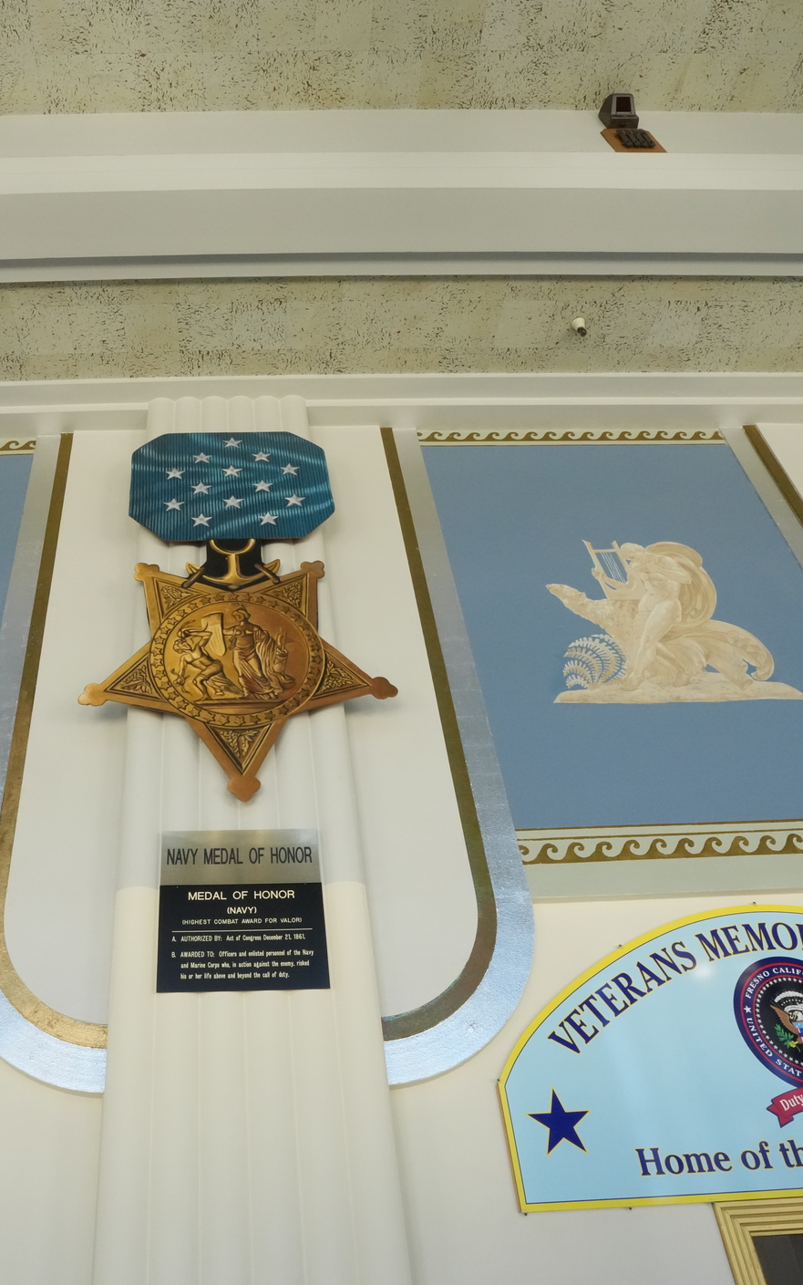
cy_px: 648
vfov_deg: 72.5
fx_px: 875
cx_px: 247
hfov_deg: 48.2
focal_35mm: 25
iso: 3200
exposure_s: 1/30
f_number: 20
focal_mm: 16
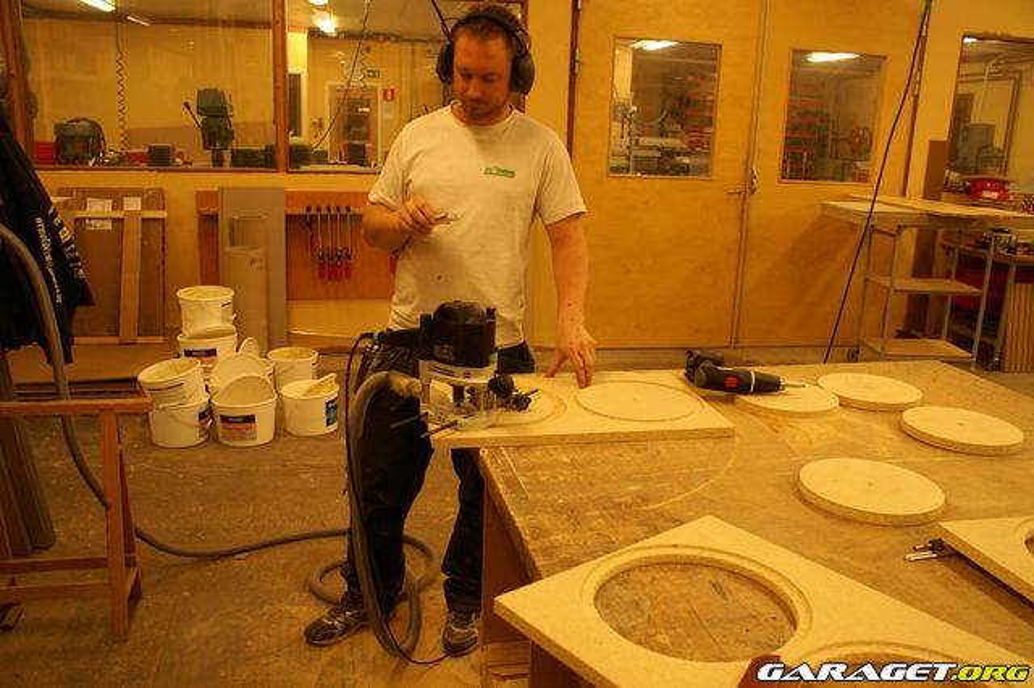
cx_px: 517
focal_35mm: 30
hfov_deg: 62.0
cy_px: 344
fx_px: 861
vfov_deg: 43.6
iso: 800
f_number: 4
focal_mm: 20
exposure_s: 1/30
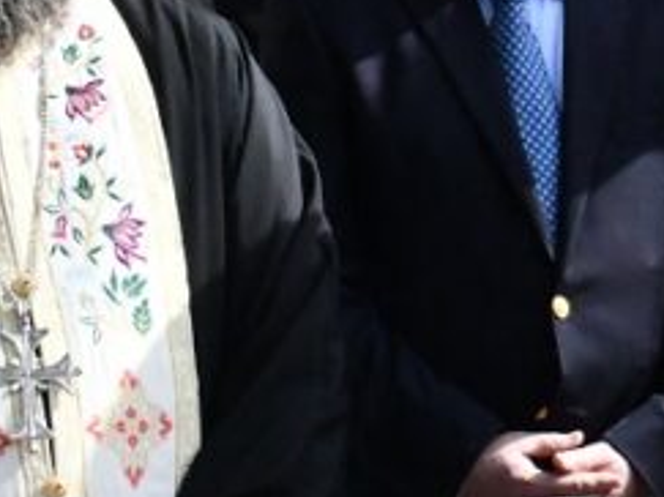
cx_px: 1178
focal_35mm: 255
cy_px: -4
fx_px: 4889
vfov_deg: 5.8
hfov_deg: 7.5
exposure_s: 1/2000
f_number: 22
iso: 8000
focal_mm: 42
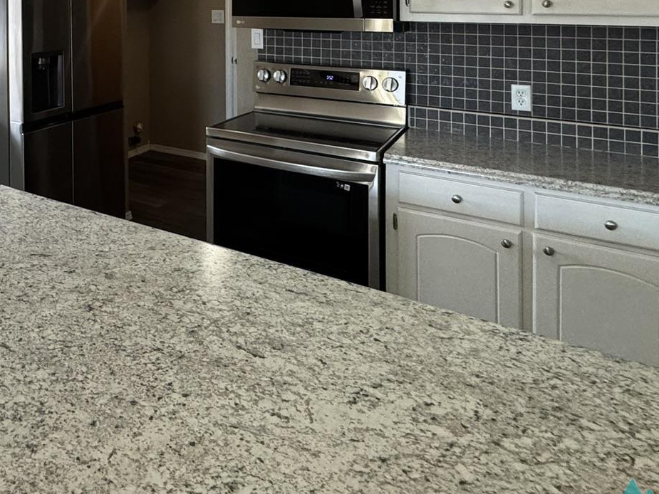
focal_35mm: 31
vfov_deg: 39.7
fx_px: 590
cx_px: 105
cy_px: -6
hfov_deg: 53.3
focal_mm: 2.22
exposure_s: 1/120
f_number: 2.2
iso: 200
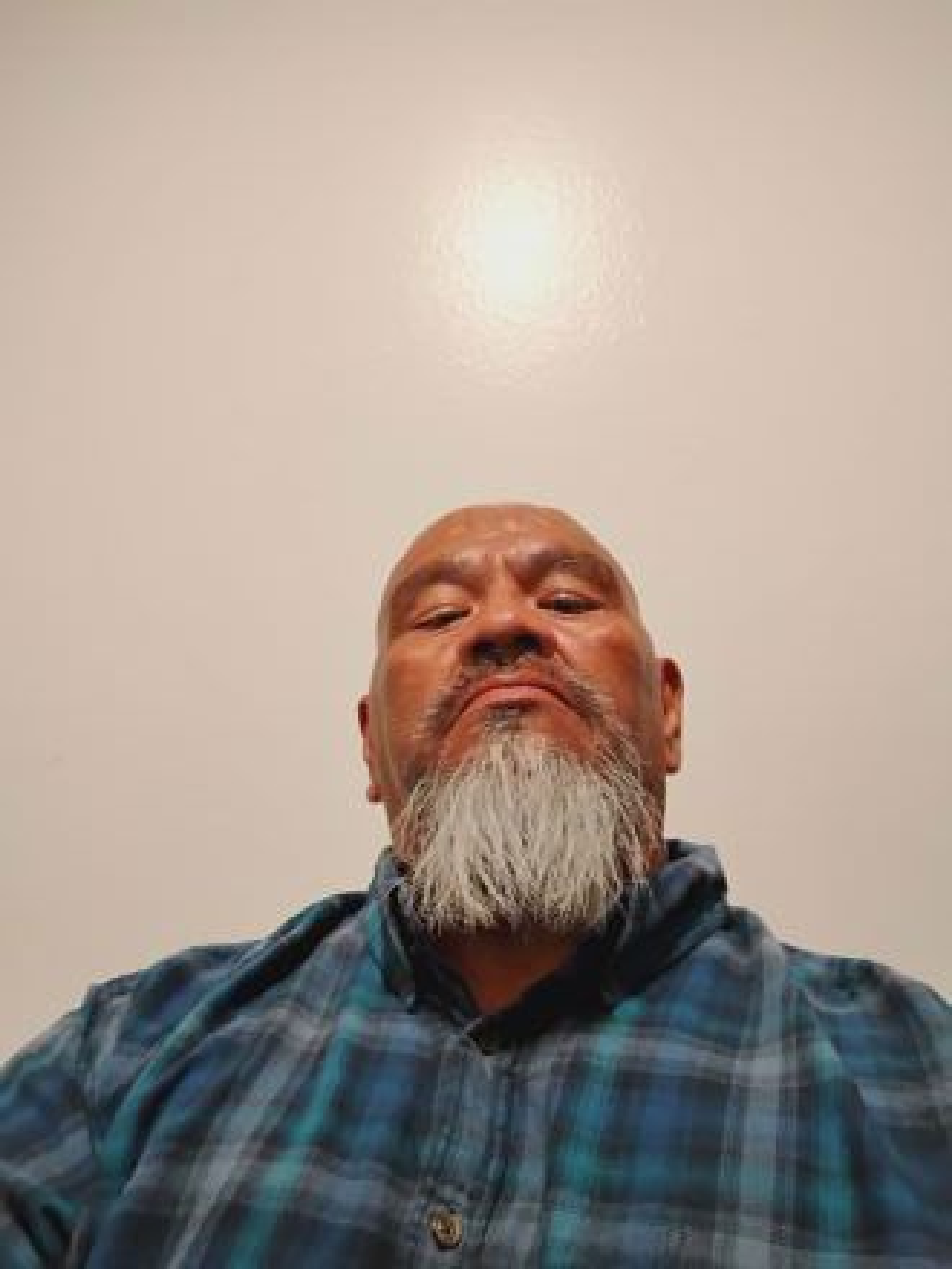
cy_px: 634
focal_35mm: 26
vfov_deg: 67.3
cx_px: 476
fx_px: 953
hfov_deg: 53.1
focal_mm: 2.75
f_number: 2
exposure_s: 1/30
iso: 516
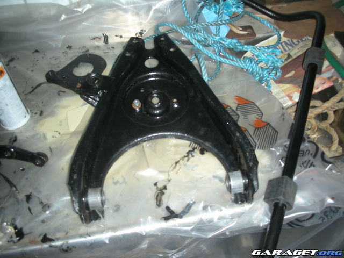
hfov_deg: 52.6
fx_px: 348
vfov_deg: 40.7
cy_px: 129
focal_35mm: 35
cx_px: 172
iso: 50
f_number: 2.8
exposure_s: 1/60
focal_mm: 5.8
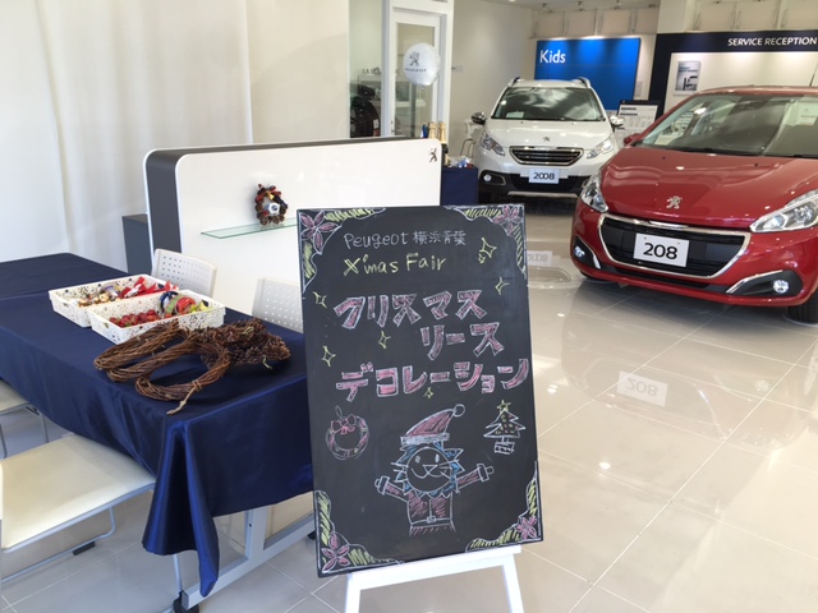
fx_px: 685
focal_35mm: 29
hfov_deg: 61.7
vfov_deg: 48.2
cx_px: 409
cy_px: 306
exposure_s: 1/60
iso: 25
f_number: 2.2
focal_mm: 4.15
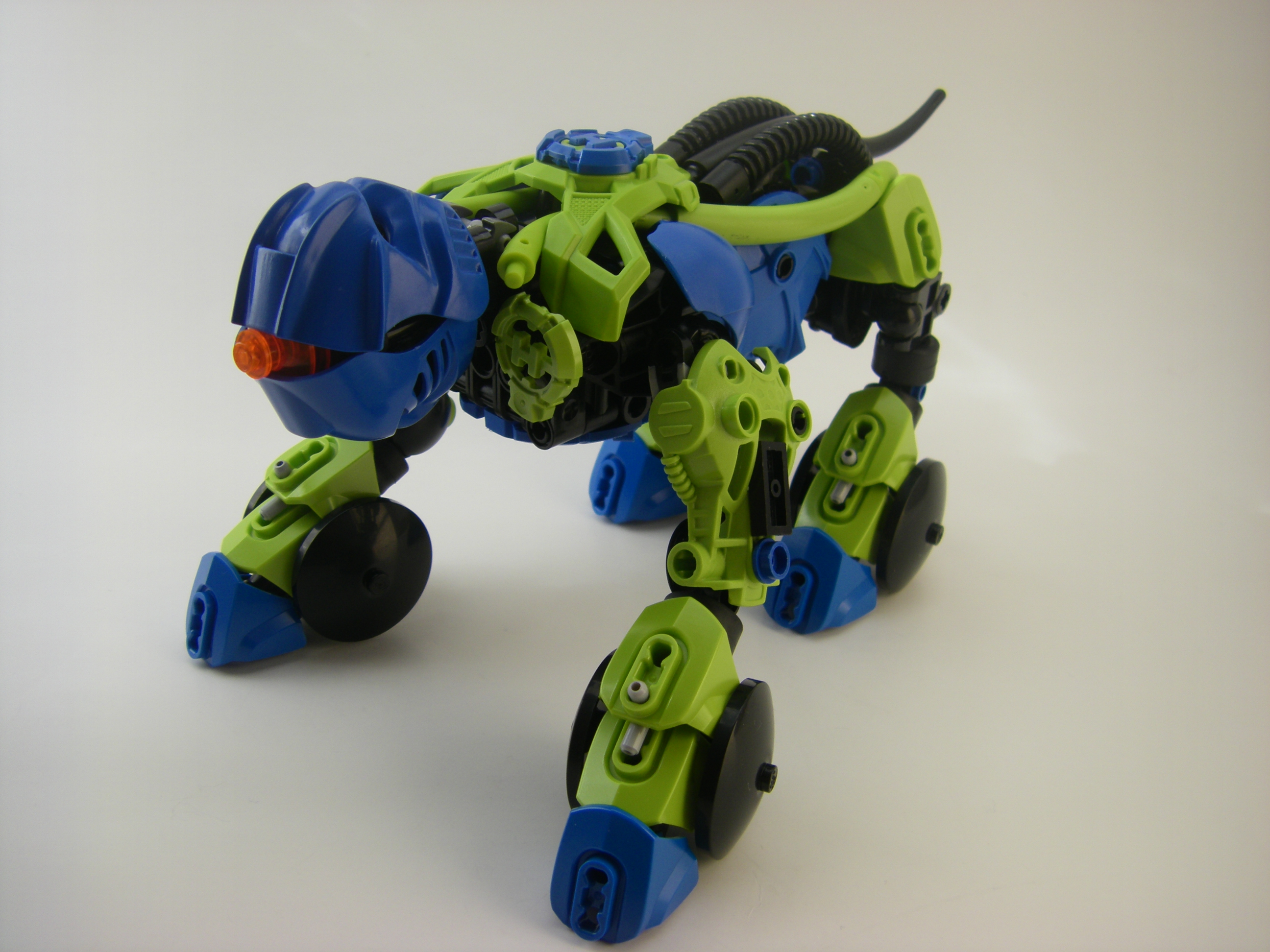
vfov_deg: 37.7
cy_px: 476
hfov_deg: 49.0
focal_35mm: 38
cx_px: 635
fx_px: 1394
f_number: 3.5
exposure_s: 1/160
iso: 64
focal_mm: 6.3
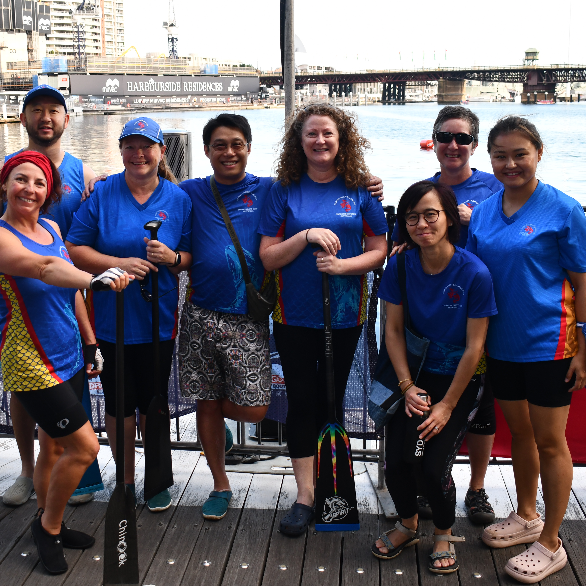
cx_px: 260
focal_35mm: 46
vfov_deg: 36.8
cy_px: 293
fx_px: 881
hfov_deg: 36.7
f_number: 4.5
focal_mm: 24
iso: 400
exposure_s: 1/250
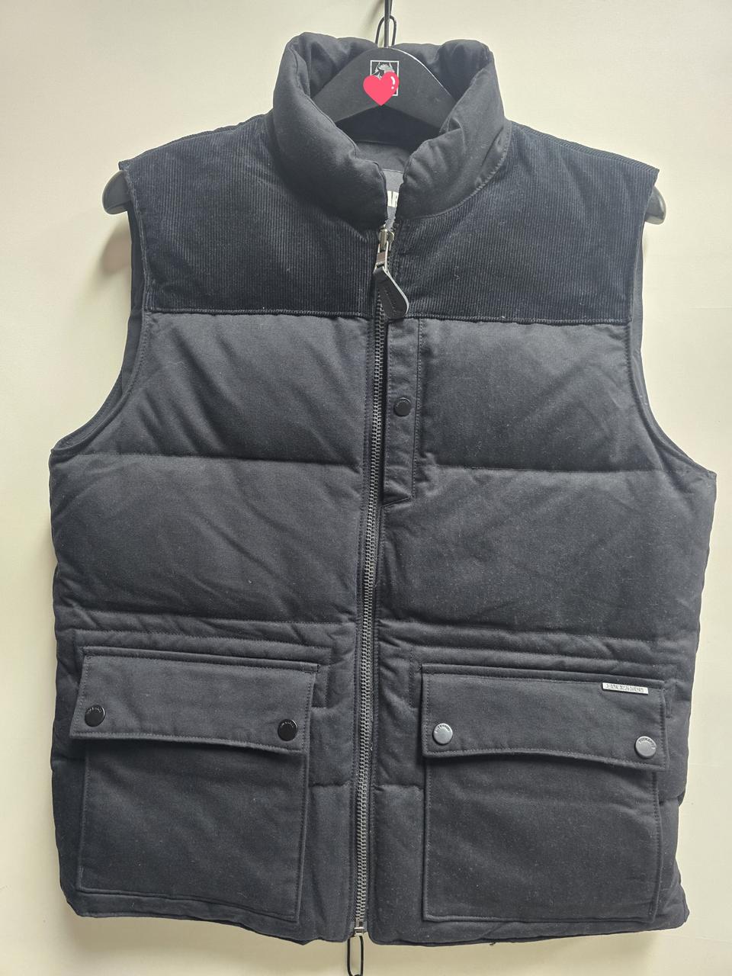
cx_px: 366
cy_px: 488
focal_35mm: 23
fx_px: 648
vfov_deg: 73.9
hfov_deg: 58.9
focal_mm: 6.3
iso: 800
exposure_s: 1/60.2
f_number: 1.7
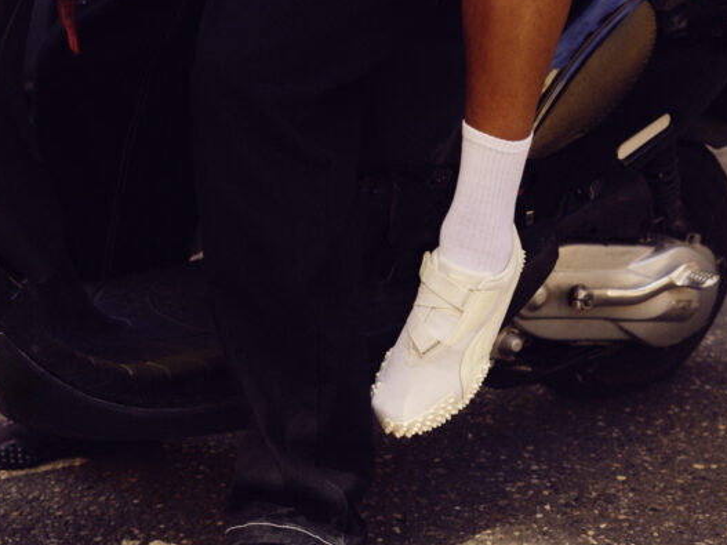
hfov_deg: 27.8
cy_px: 304
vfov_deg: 21.0
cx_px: 315
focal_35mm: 70
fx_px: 1470
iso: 200
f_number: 4
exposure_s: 1/400
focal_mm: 45
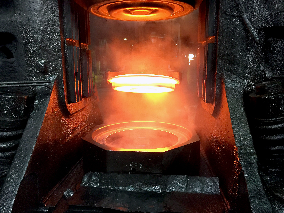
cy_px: 106
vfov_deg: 48.2
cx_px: 142
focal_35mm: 29
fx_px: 238
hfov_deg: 61.7
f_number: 2.2
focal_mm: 4.15
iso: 250
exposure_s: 1/30
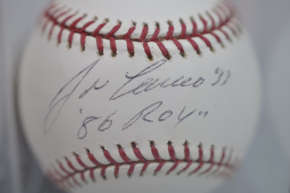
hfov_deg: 33.4
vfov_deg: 22.6
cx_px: 145
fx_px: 483
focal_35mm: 60
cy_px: 96
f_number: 4
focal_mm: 40
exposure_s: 1/60
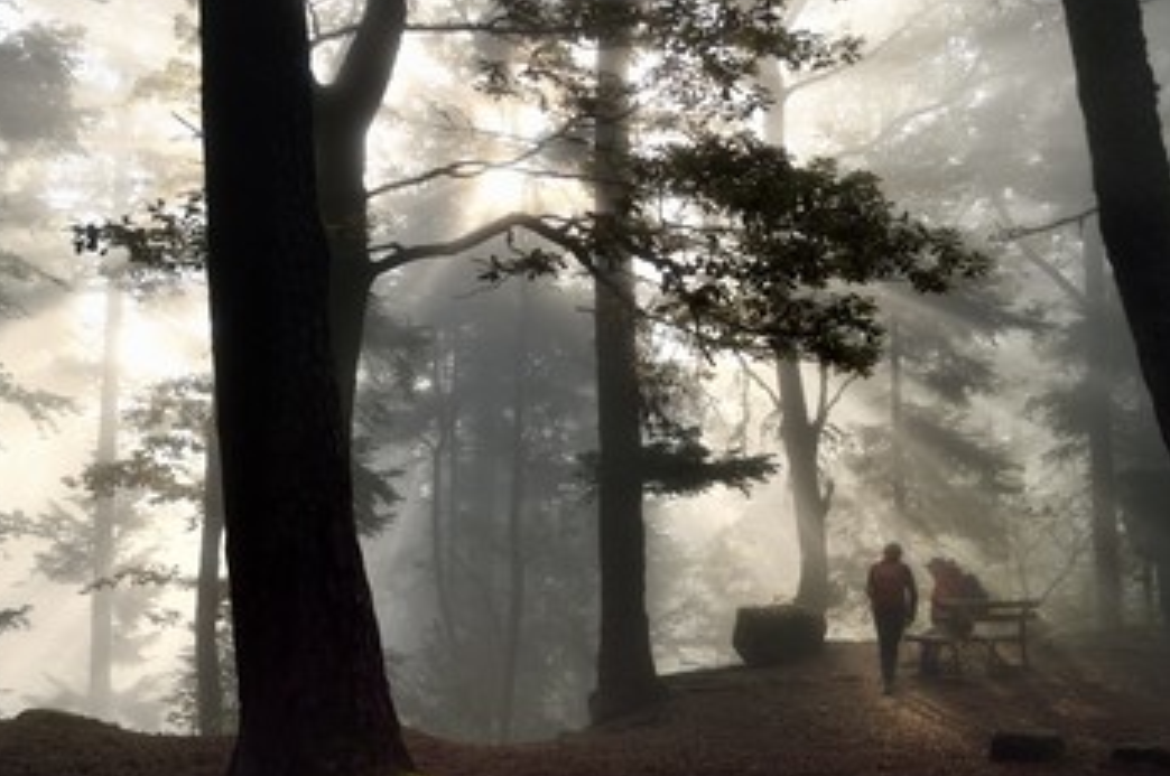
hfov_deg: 42.6
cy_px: 417
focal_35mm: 46
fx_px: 1493
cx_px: 469
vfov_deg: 29.2
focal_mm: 38
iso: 400
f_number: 7.1
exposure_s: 1/640
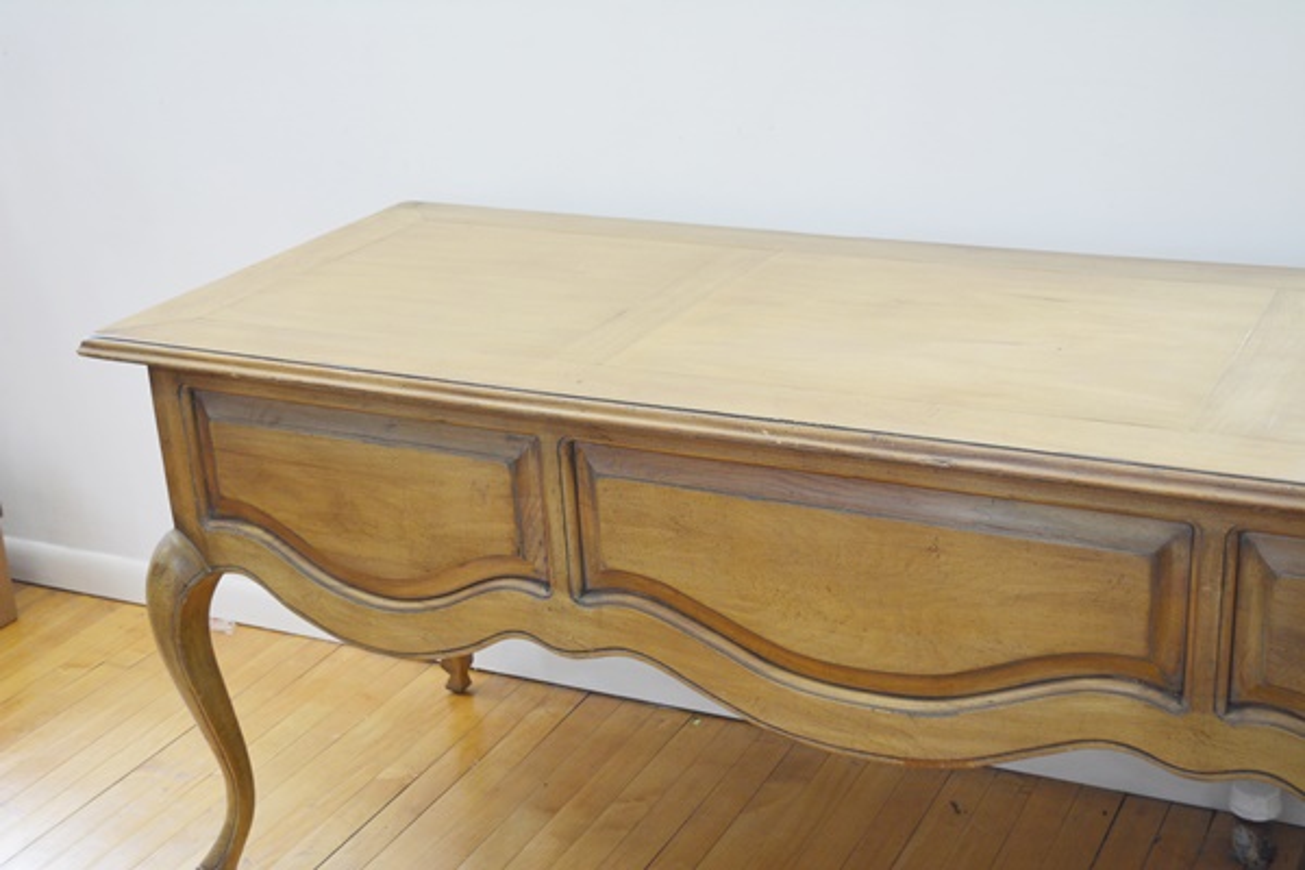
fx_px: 1740
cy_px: 435
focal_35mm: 48
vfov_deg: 28.1
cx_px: 652
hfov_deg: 41.1
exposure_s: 1/60
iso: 640
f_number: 4.8
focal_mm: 32
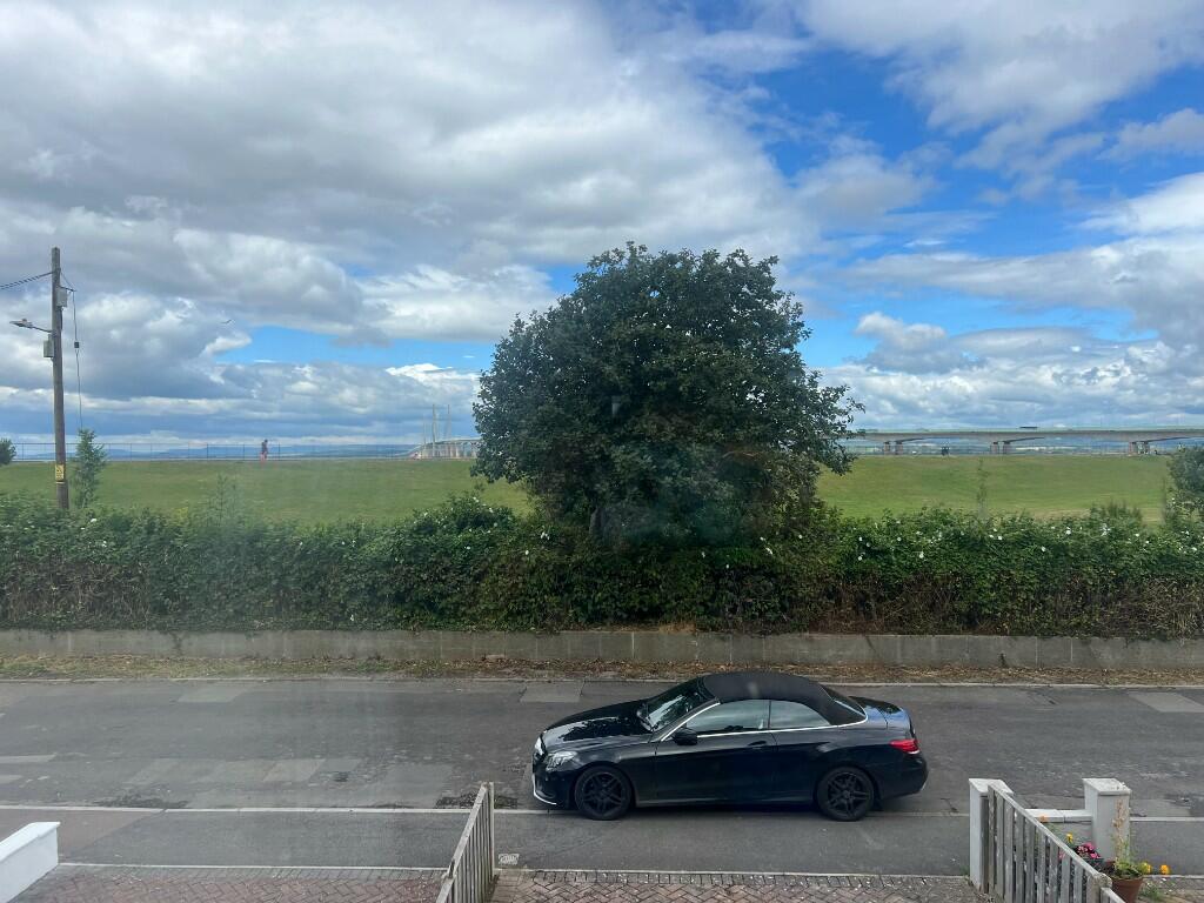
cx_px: 602
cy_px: 452
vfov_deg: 53.1
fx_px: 904
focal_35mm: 26
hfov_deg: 67.3
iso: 50
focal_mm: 5.7
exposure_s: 1/3968
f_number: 1.5
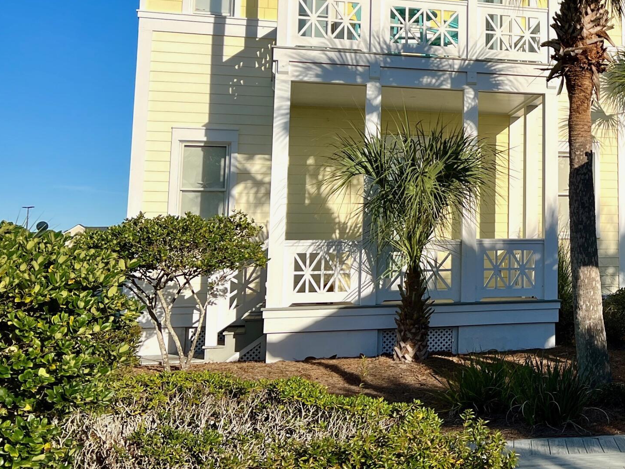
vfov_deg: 26.7
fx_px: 975
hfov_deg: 32.5
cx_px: 633
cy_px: 122
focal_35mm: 54
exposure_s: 1/5319
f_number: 1.5
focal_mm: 5.7
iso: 50
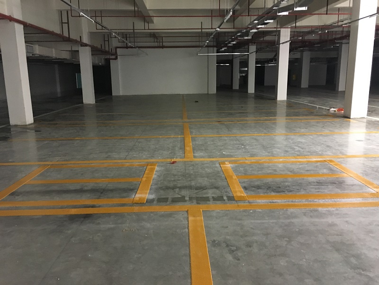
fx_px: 318
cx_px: 190
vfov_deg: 48.2
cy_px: 142
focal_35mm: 29
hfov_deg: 61.7
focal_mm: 4.15
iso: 200
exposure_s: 1/17
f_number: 2.2
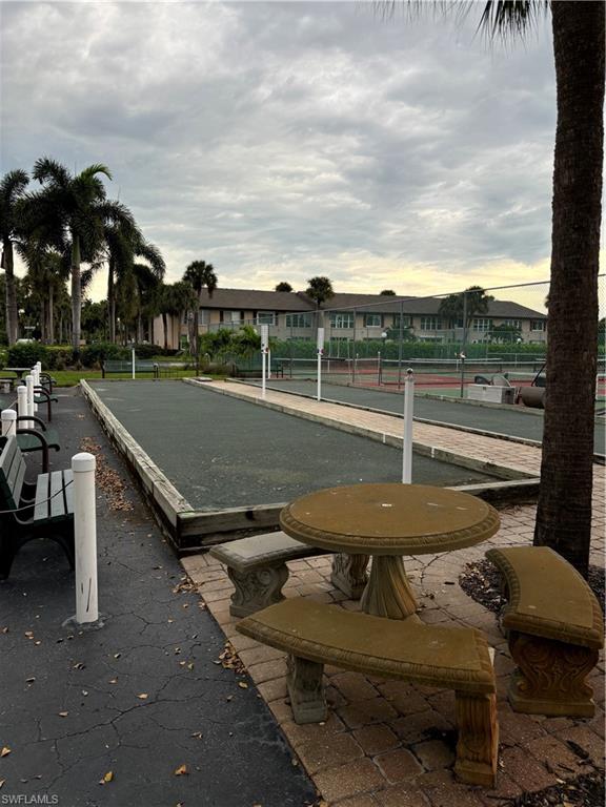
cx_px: 303
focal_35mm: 26
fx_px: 607
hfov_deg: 53.1
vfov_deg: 67.3
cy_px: 404
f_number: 1.6
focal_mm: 5.96
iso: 50
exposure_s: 1/406
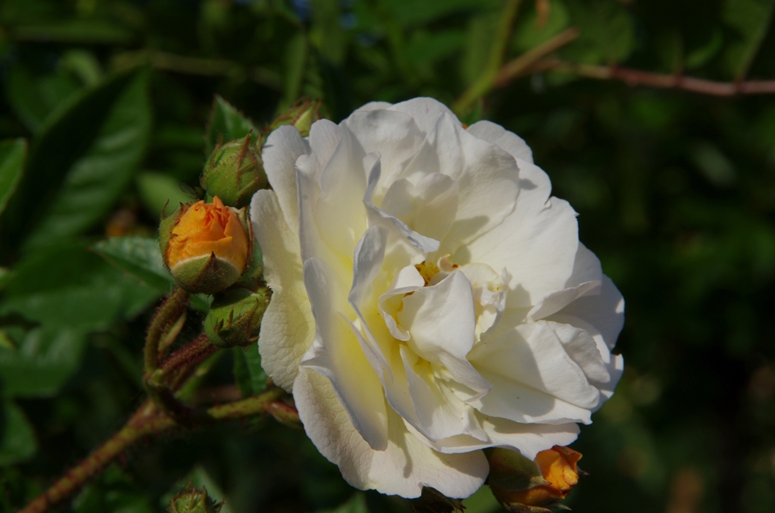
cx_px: 381
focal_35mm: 178
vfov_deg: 7.7
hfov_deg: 11.6
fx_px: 3814
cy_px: 258
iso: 200
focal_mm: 115
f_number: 18
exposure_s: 1/400
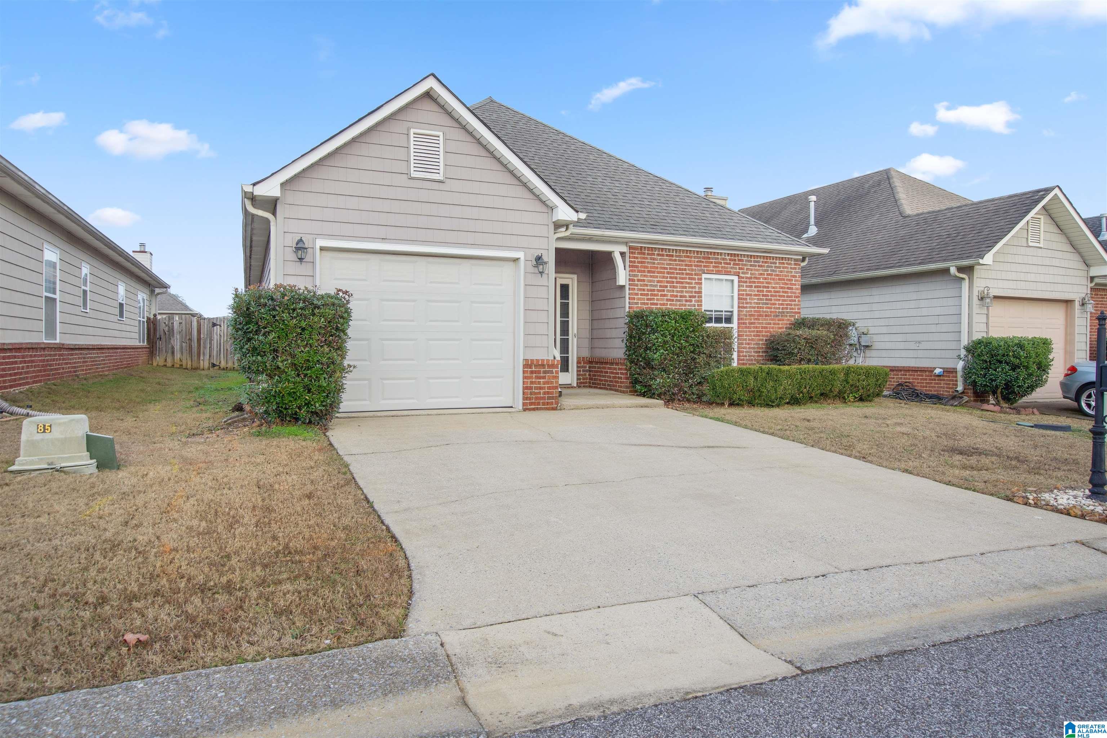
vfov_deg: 57.2
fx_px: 676
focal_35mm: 22
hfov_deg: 78.6
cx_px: 554
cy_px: 369
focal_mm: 22
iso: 250
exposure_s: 1/8
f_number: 9
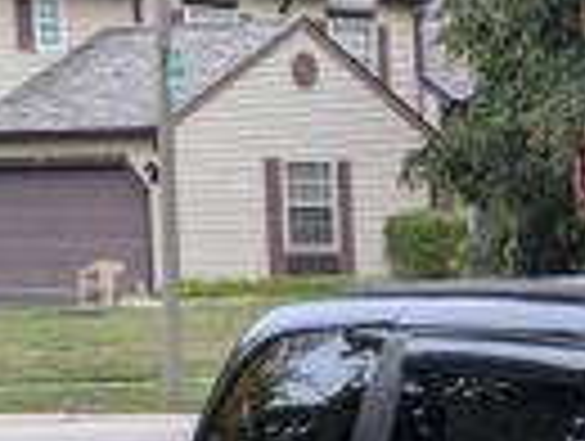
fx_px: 3132
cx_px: 1080
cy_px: 688
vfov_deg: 7.9
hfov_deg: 10.0
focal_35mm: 185
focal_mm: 6.81
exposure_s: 1/33.8
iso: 117
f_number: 1.85
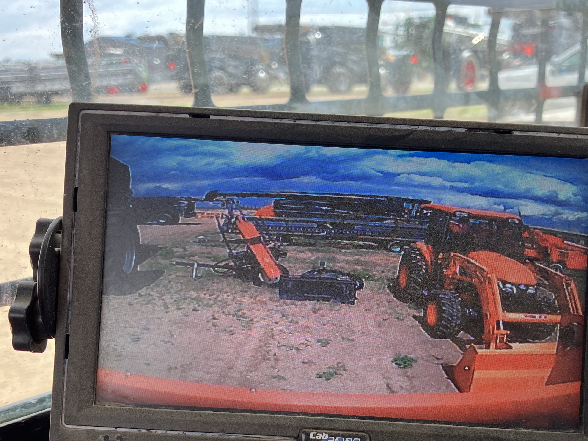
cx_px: 316
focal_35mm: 44
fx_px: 747
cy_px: 319
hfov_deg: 42.9
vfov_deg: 32.4
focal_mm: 3.99
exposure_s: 1/246
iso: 32
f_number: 1.8
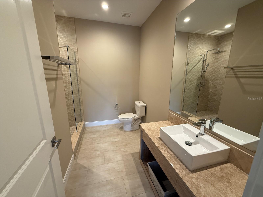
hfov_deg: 102.1
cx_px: 132
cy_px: 98
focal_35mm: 14
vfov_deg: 85.7
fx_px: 106
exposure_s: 1/60
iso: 200
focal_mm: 2.22
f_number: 2.2
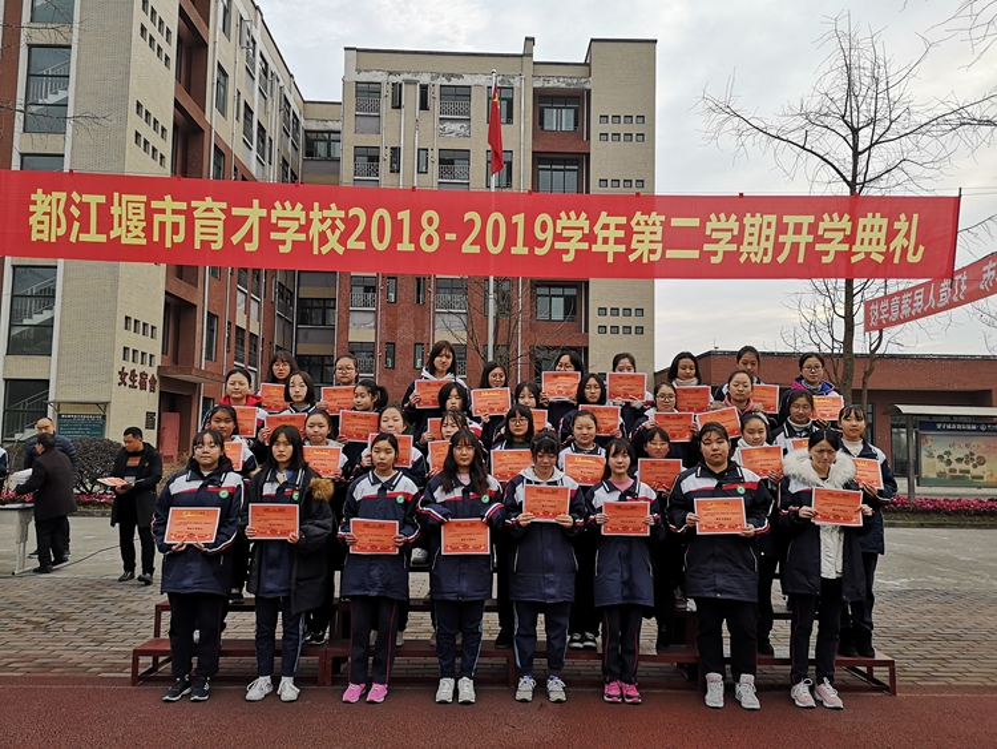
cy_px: 374
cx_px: 498
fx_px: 778
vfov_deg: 51.4
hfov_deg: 65.3
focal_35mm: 27
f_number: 1.8
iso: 50
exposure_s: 1/646
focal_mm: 3.95
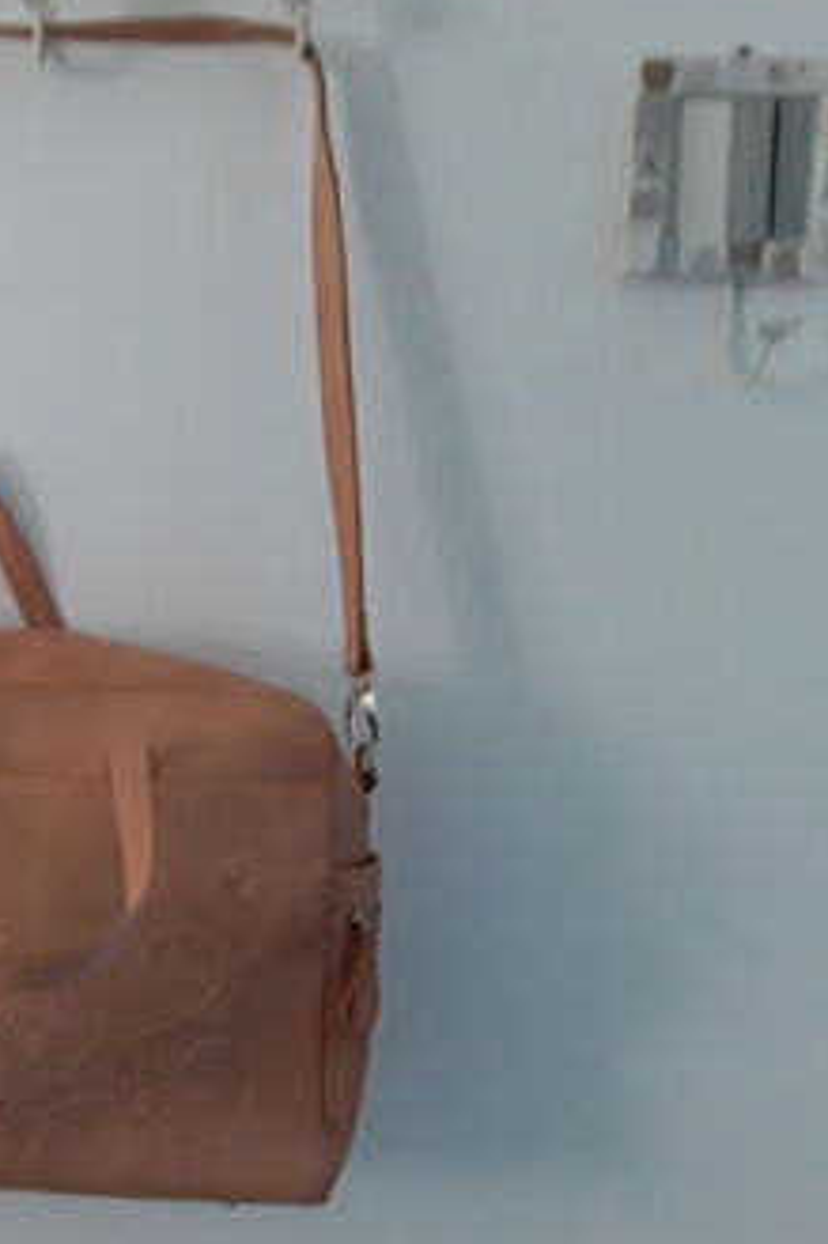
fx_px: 1416
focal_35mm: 41
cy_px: 662
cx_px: -42
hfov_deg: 29.9
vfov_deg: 47.4
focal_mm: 2.91
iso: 200
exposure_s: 1/20
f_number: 1.9
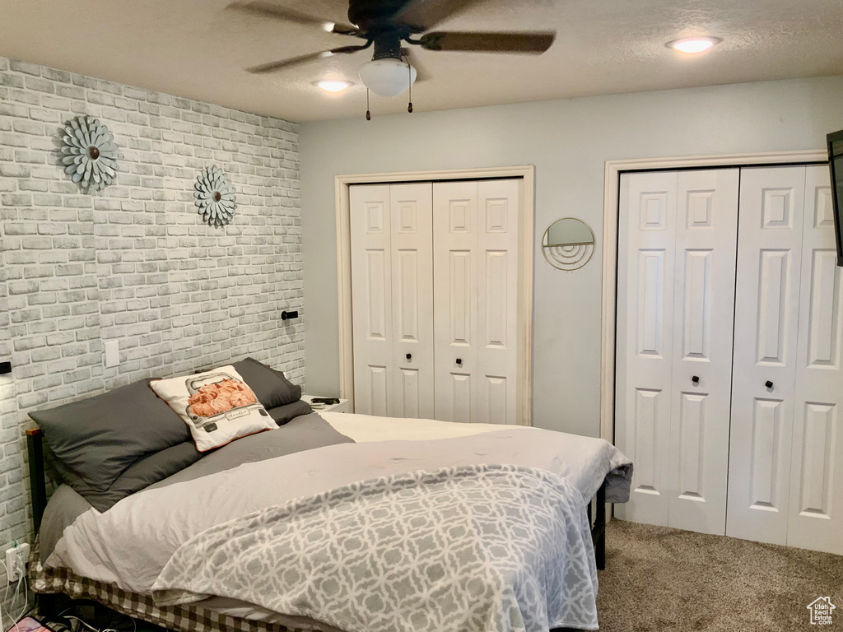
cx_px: 422
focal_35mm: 29
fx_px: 706
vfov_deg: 48.2
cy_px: 316
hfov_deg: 61.7
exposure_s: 1/60
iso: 80
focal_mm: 3
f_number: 1.8
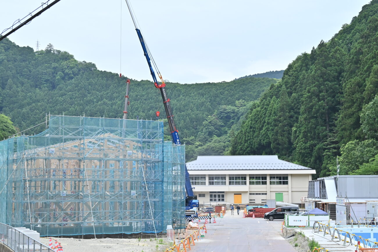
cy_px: 126
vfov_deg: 24.2
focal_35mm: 56
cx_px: 189
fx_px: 588
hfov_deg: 35.6
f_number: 10
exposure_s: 1/320
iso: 800
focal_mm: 56
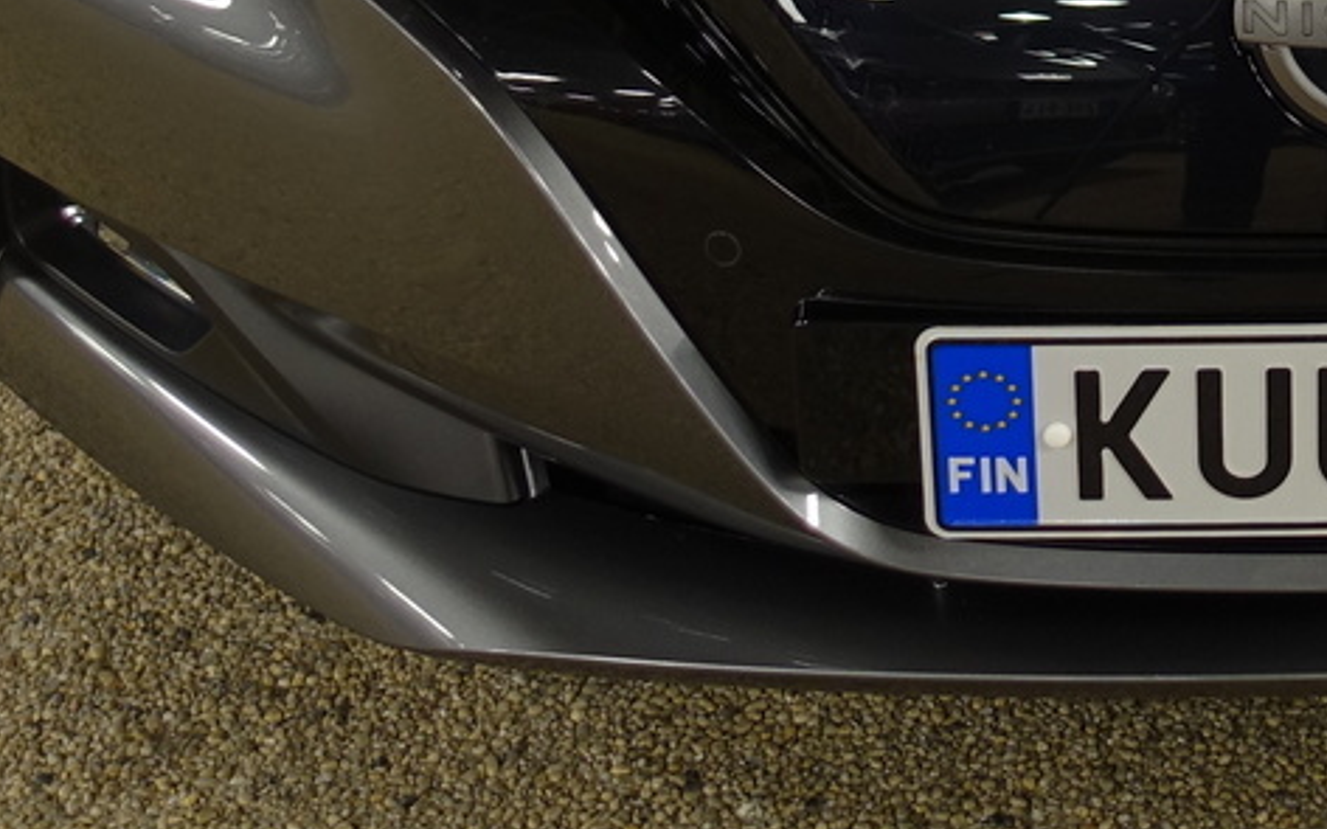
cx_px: 1366
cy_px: -492
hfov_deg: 23.5
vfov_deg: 14.3
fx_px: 3038
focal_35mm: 84
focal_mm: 8.8
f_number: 1.8
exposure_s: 1/30
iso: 160
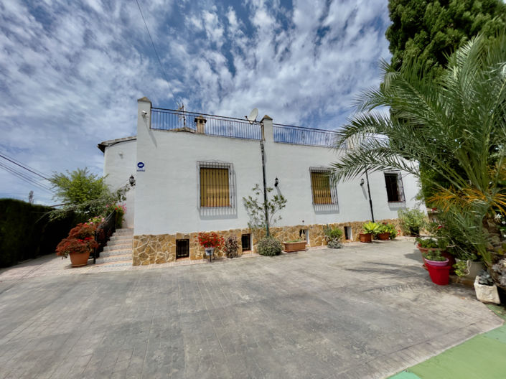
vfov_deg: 89.9
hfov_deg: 106.2
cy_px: 190
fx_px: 190
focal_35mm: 13
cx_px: 253
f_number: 2.4
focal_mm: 1.54
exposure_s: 1/2179
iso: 25
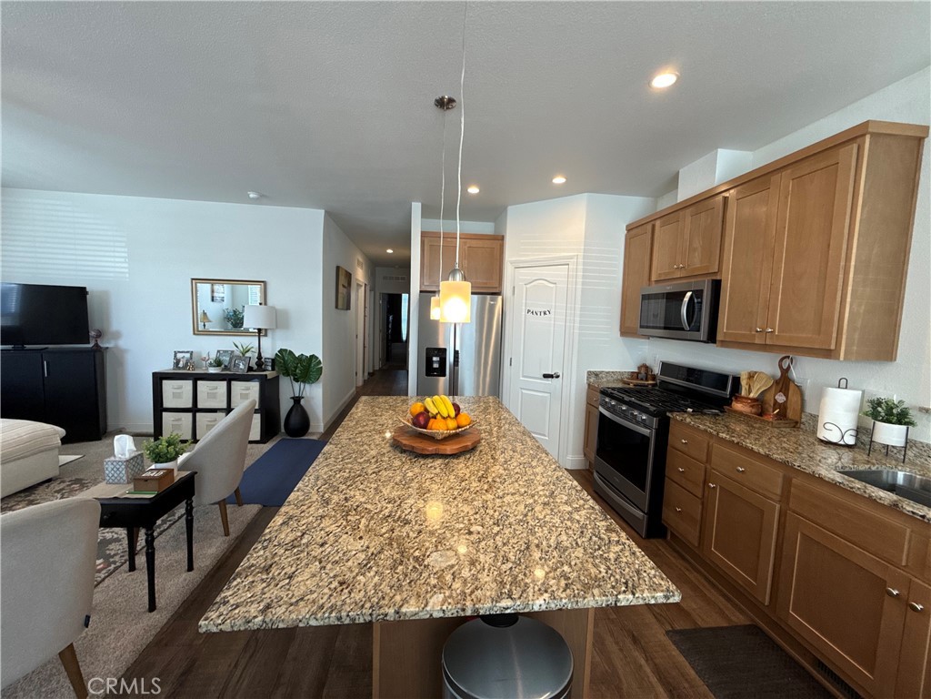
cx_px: 466
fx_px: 377
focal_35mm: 14
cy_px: 350
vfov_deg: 85.7
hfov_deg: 102.1
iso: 200
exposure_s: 1/120
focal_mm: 2.22
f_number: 2.2
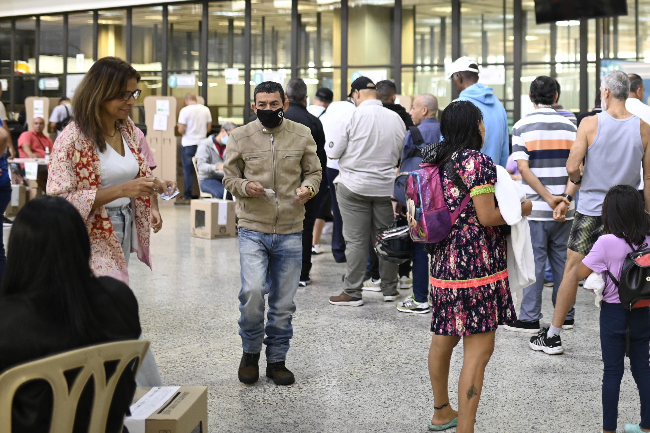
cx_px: 553
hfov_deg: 31.7
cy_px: 87
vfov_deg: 22.0
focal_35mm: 61
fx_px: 1101
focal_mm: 35
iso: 1000
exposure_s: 1/160
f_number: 1.4
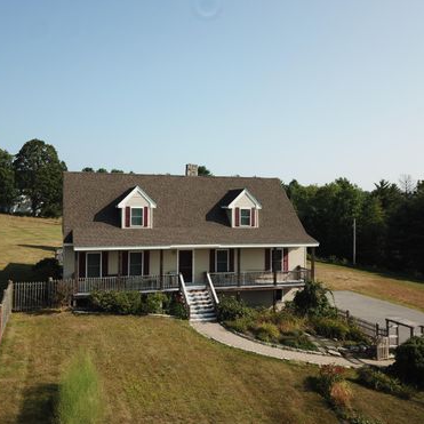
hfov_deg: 52.4
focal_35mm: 31
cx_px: 182
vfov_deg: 52.5
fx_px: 430
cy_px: 212
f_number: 2.2
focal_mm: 4.73
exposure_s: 1/1309
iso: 100
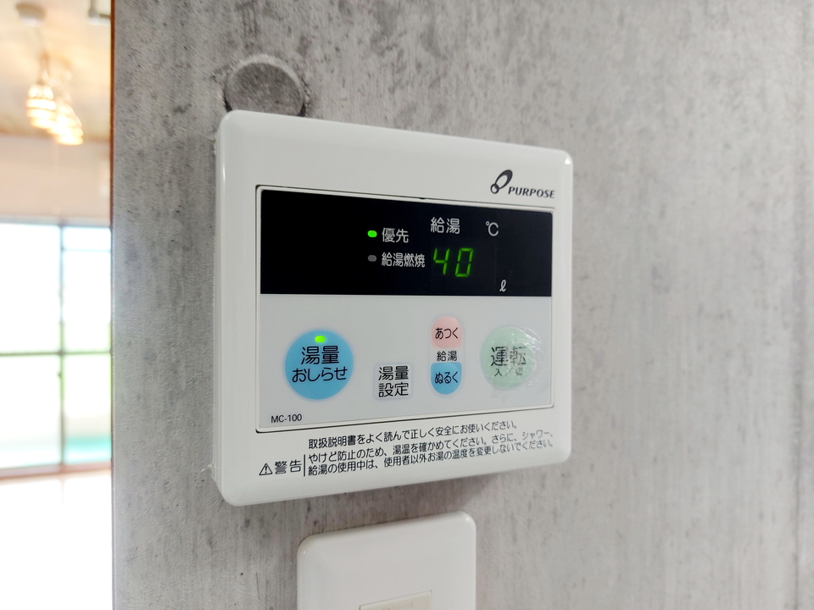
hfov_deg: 71.6
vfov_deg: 56.8
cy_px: 305
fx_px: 564
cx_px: 407
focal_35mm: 24
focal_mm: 5.23
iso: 80
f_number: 1.8
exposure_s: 1/25
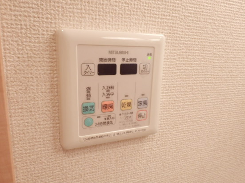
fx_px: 198
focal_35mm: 28
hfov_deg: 63.2
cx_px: 106
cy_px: 104
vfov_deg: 49.6
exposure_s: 1/30
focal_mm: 4.2
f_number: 3
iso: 200
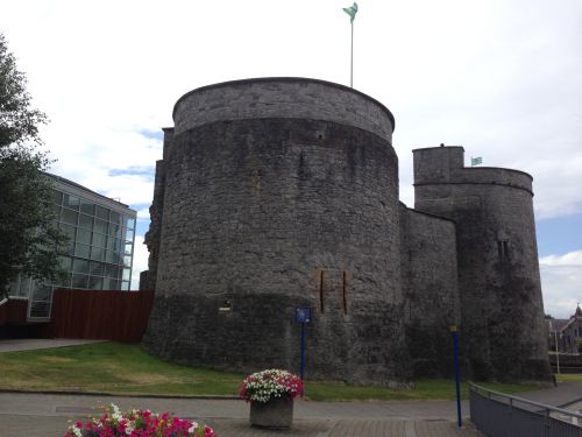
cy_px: 218
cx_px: 291
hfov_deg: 55.4
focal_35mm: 33
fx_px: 555
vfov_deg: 42.9
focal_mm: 4.13
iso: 50
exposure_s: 1/1550
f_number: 2.4
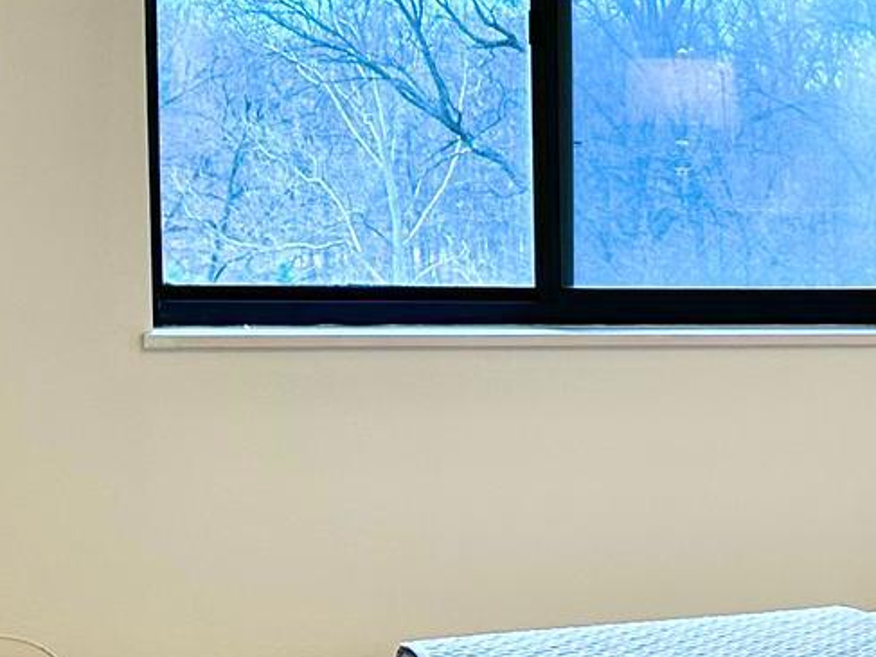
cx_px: 1365
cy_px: 454
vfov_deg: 14.6
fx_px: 2555
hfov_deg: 17.3
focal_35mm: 101
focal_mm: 6.86
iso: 125
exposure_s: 1/120
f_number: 1.78
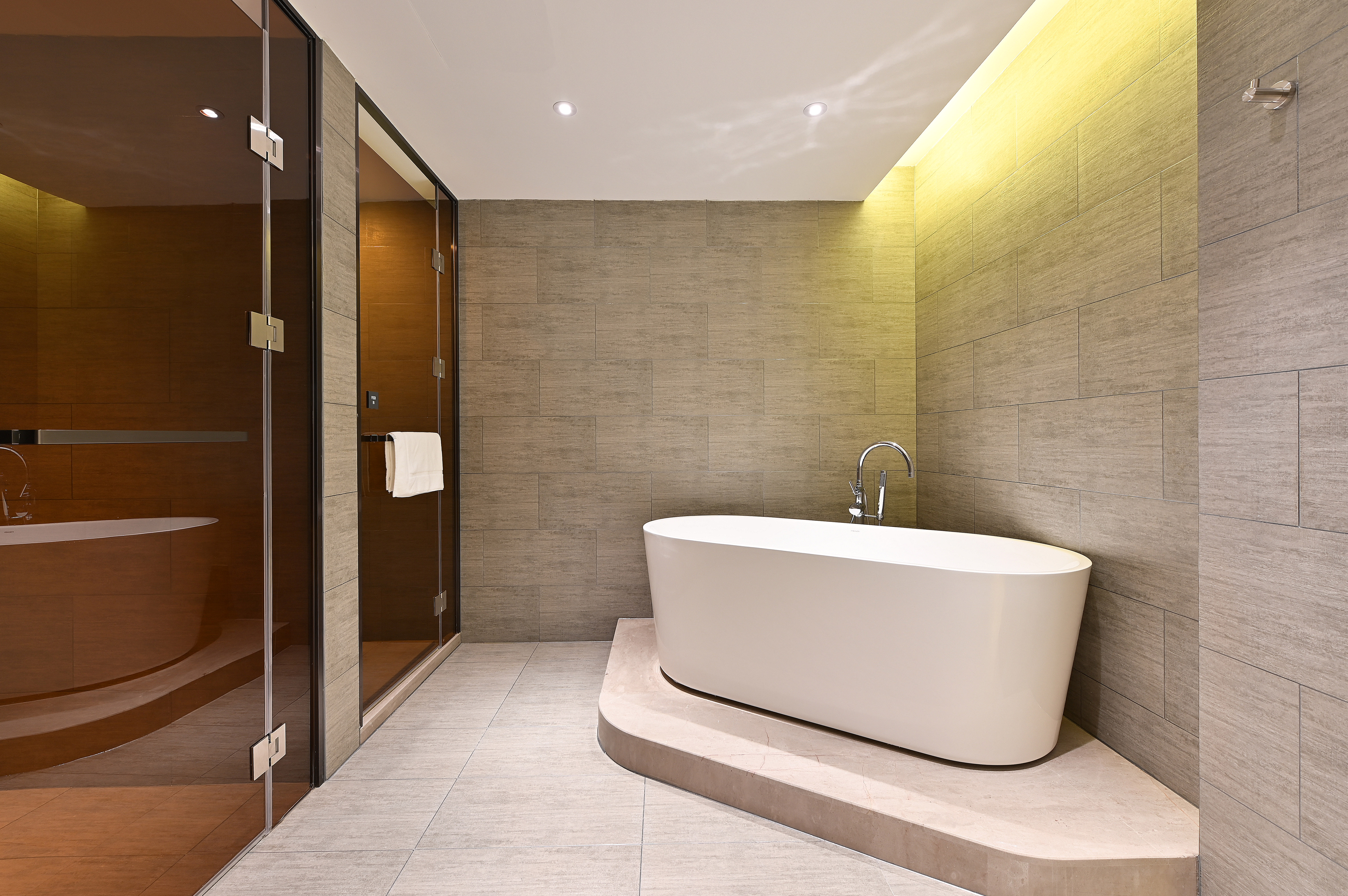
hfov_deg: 104.3
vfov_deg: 81.1
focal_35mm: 14
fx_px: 524
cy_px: 448
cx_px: 674
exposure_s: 1
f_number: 9
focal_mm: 14
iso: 200
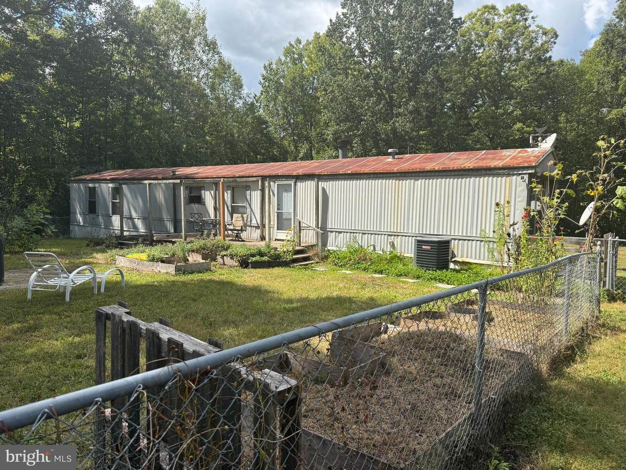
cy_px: 235
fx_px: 434
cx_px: 313
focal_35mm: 24
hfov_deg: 71.6
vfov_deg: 56.8
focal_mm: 6.76
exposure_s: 1/2506
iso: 80
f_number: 1.78
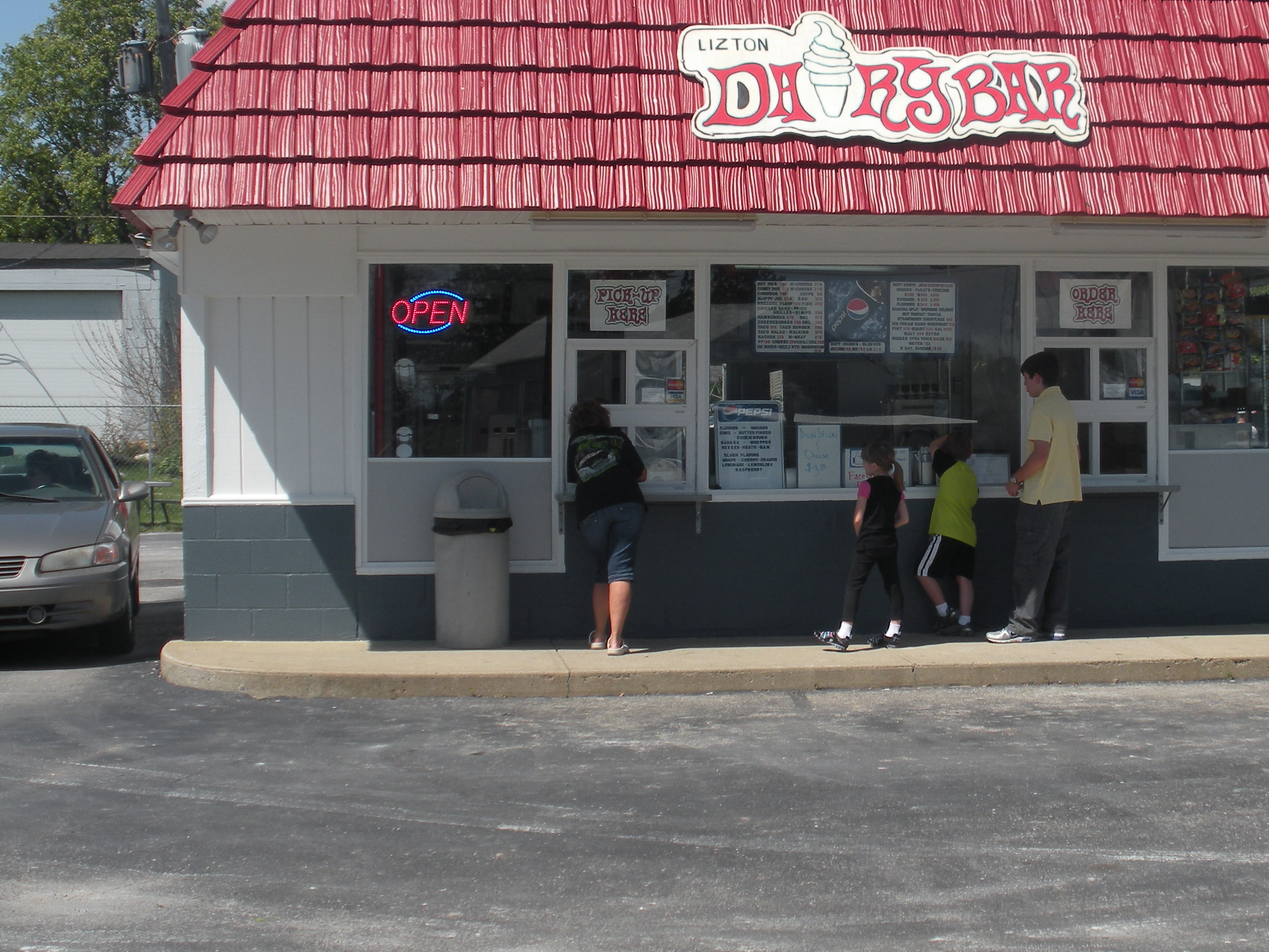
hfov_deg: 28.3
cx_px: 860
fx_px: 2493
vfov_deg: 21.5
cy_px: 323
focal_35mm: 68
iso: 64
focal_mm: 9.1
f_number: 4.4
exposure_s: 1/659
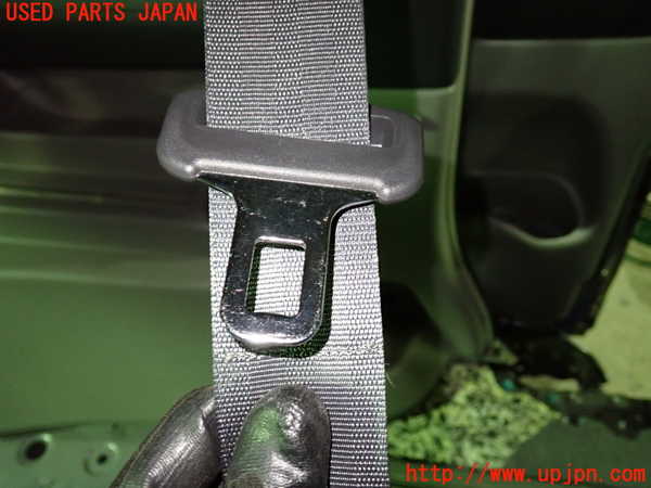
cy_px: 244
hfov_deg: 60.0
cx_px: 326
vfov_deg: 46.8
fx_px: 564
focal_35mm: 30
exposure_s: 1/30
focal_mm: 5.4
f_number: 2.3
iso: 800
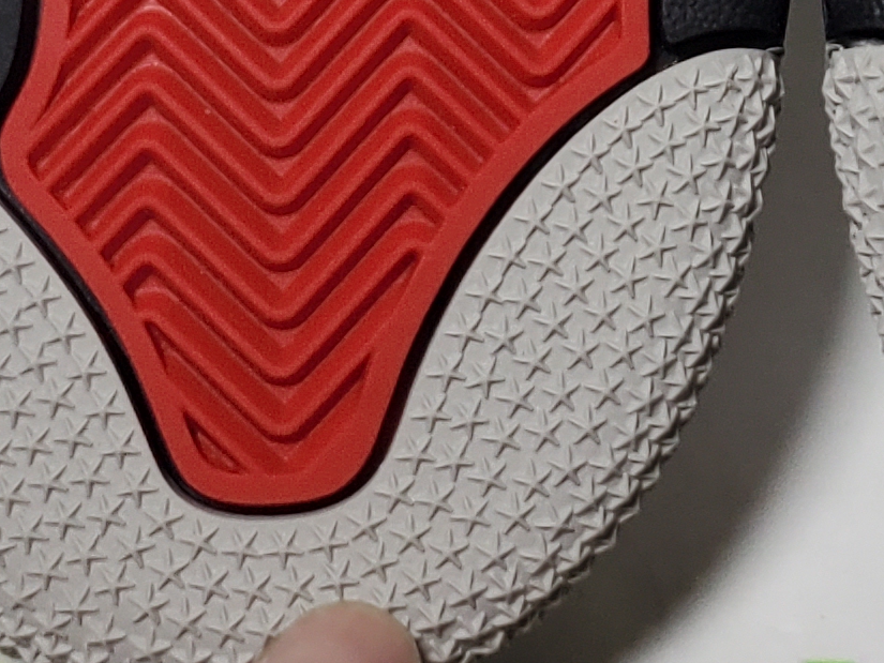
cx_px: 865
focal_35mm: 127
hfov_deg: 15.3
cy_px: -831
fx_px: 3244
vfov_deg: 10.4
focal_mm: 4.3
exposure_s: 1/503
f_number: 1.5
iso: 50
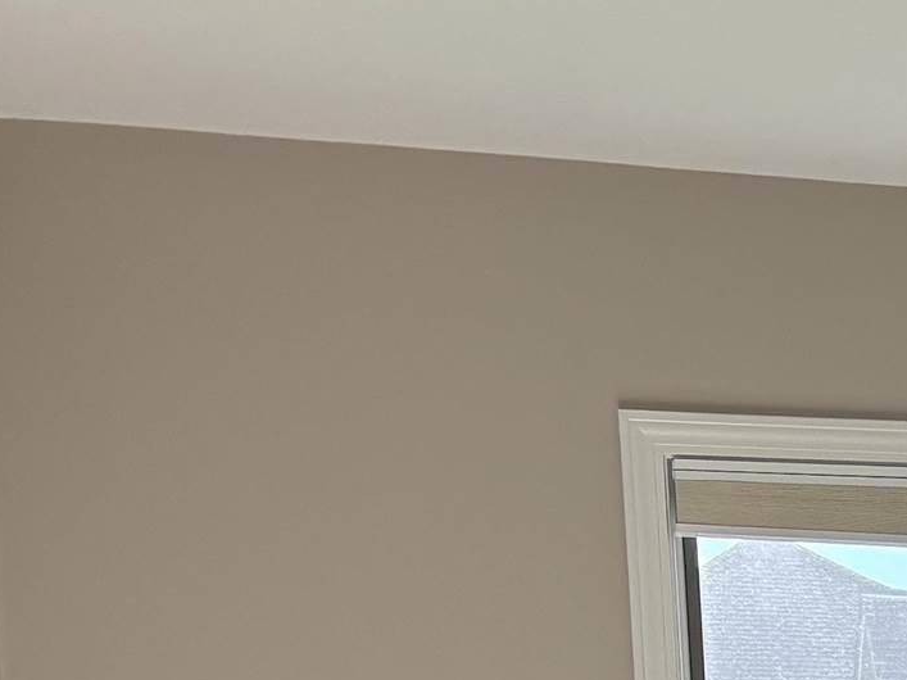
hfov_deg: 14.8
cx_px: 1717
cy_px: 1242
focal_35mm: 113
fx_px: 2960
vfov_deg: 12.0
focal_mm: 5.96
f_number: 1.6
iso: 64
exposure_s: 1/414
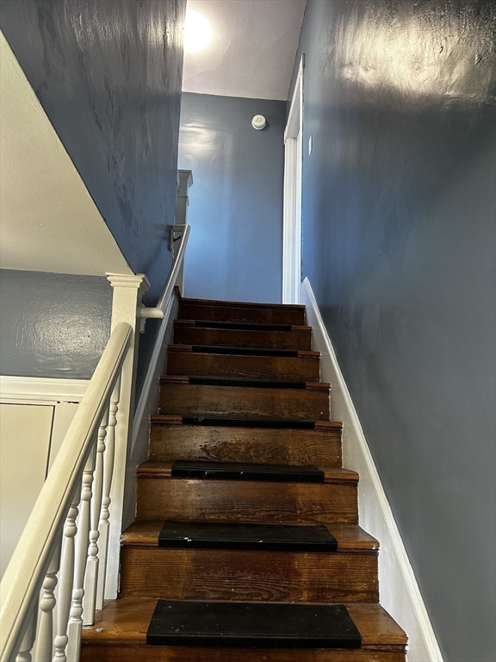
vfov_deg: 71.6
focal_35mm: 24
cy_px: 331
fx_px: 459
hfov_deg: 56.8
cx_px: 248
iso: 200
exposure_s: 1/60
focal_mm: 6.86
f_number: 1.78
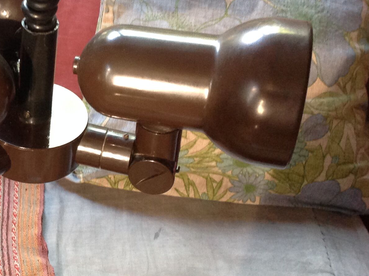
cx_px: -19
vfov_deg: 19.3
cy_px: 113
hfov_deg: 24.3
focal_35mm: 76
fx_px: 809
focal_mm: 4.28
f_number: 2.4
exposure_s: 1/15
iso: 200
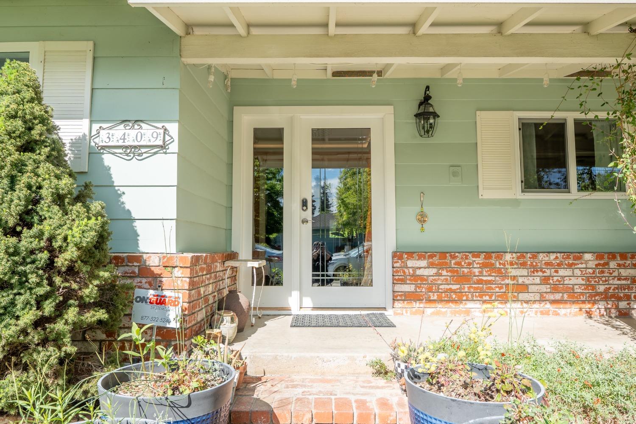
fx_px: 424
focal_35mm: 24
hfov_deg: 73.7
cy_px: 212
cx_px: 318
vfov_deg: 53.1
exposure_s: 1/400
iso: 50
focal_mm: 16
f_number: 6.3
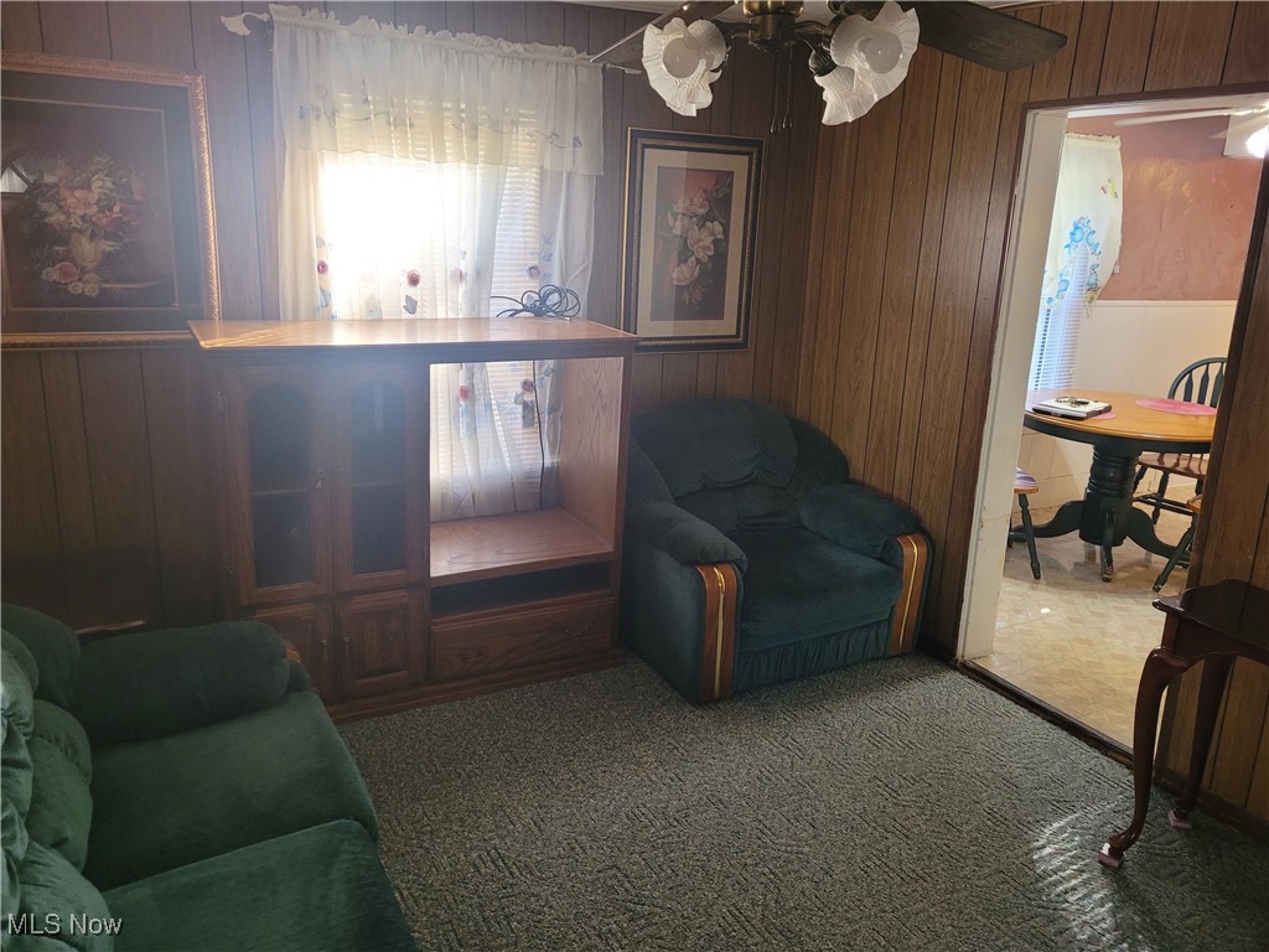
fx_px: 953
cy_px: 476
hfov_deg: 67.3
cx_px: 634
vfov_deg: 53.1
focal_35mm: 26
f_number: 1.8
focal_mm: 5.4
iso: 250
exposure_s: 1/60
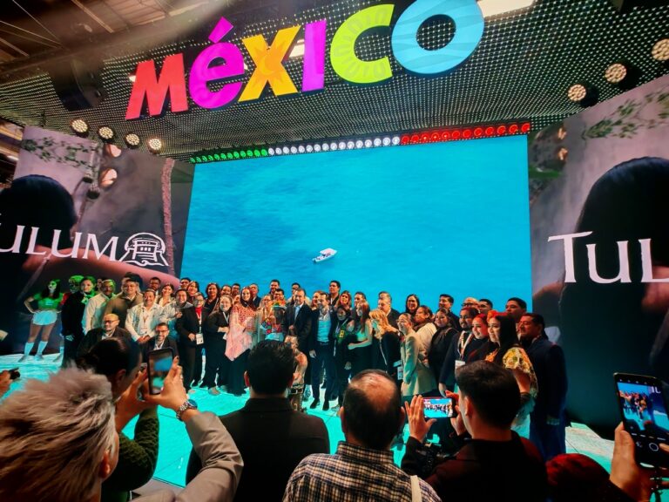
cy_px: 251
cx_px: 334
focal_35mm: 16
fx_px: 309
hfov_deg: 94.5
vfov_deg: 78.1
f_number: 2.2
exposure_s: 1/50
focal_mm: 1.96
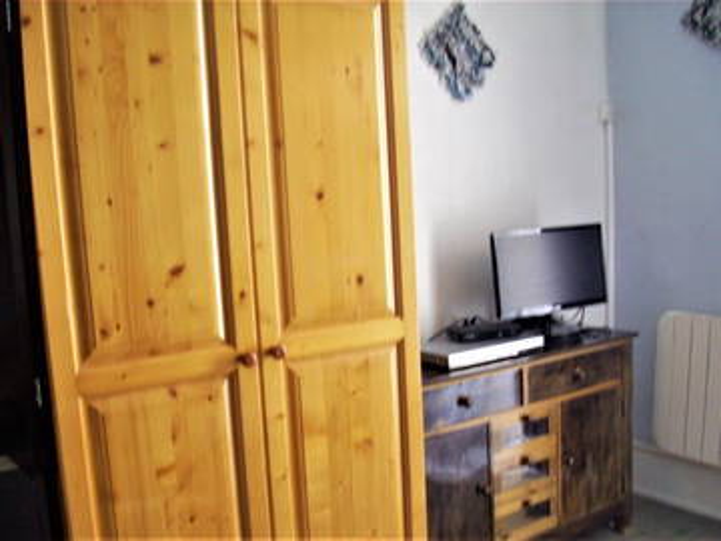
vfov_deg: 44.2
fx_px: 667
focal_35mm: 32
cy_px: 270
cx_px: 360
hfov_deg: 56.8
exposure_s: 1/8
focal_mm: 5.7
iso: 160
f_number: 2.9
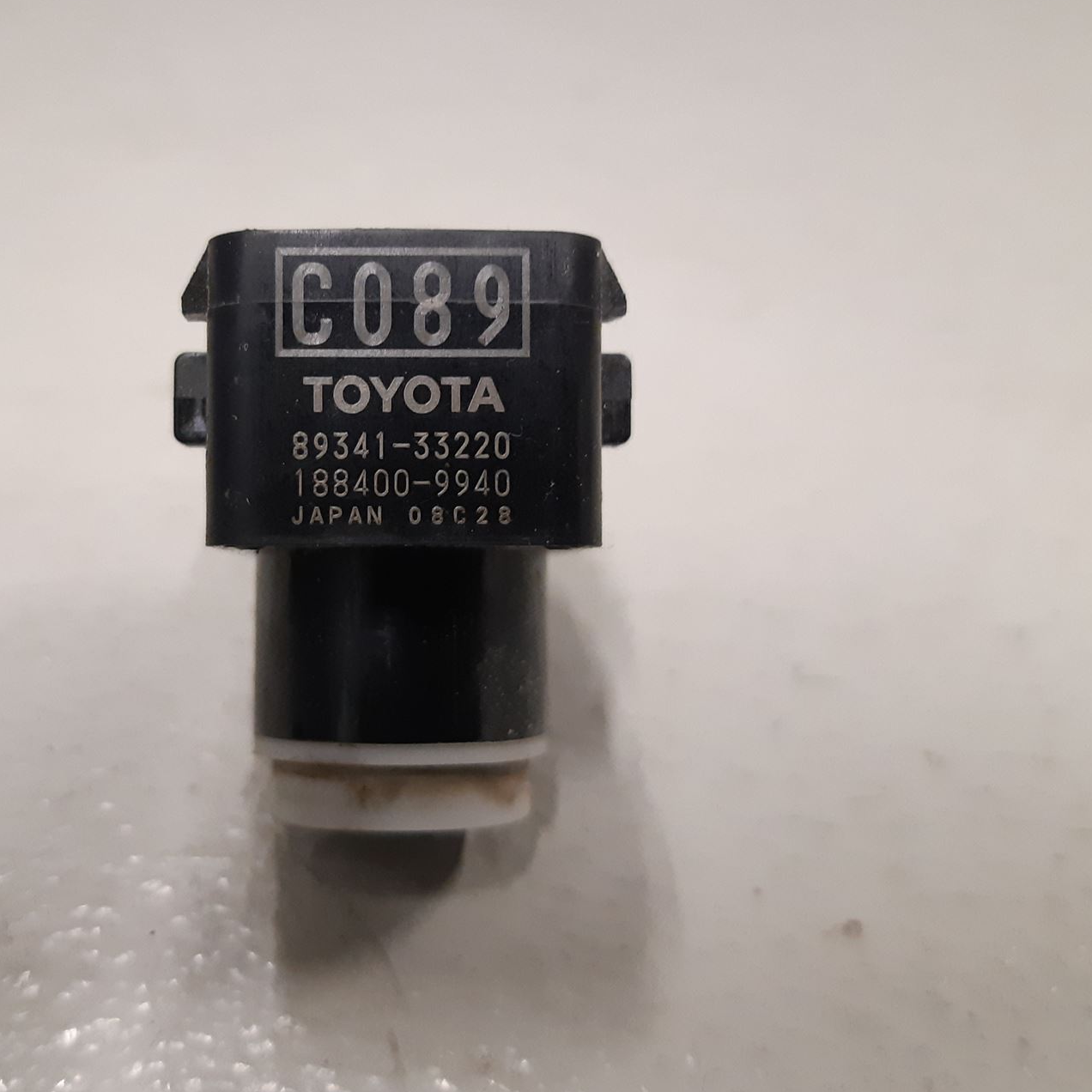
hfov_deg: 44.6
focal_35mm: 37
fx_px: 1321
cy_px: 482
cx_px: 410
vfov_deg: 44.8
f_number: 1.7
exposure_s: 1/50
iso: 250
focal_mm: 3.93
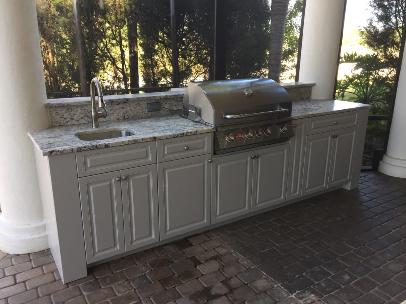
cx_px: 203
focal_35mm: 29
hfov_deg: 61.7
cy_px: 152
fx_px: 340
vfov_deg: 48.2
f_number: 2.2
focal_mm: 4.15
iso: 50
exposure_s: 1/120
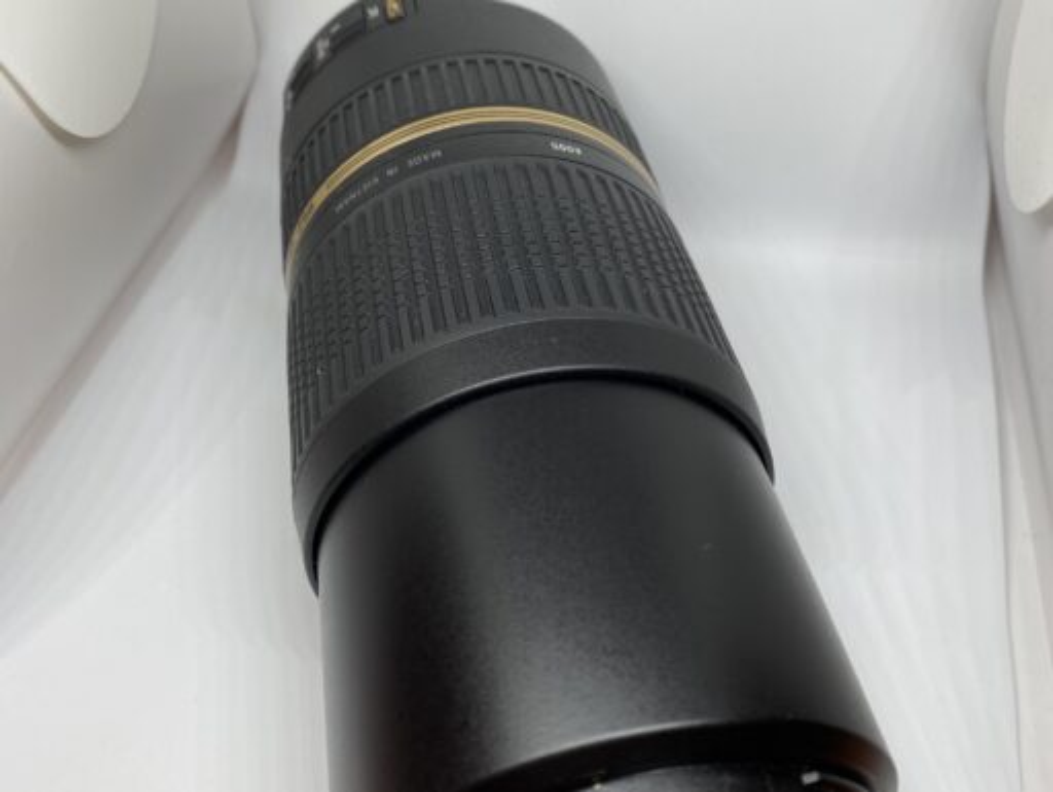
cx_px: 526
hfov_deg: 67.3
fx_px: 792
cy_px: 396
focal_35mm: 26
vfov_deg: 53.1
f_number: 1.8
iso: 40
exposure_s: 1/121
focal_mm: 4.25
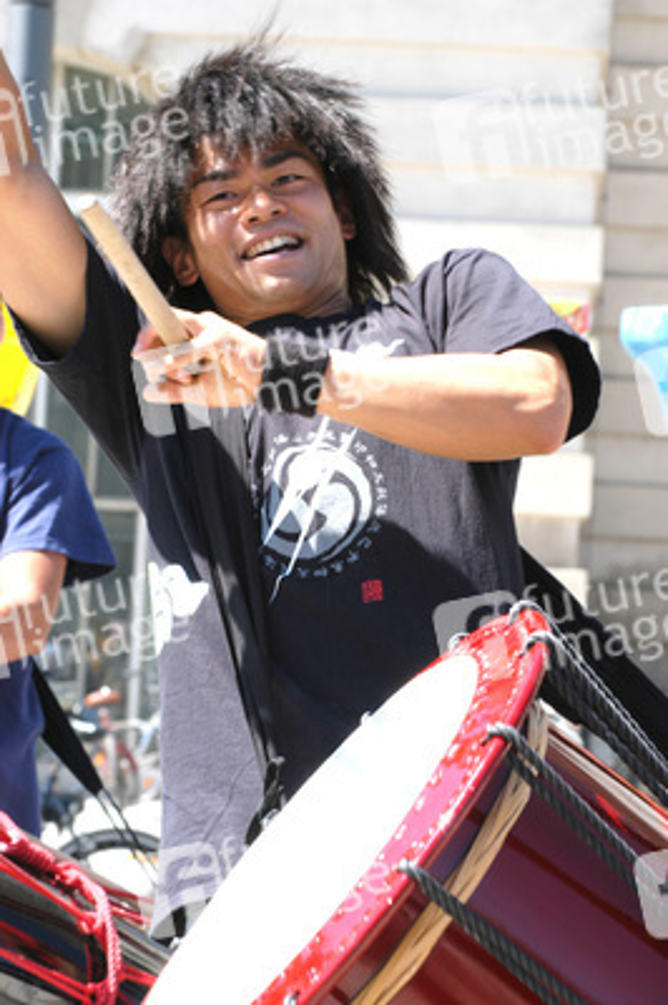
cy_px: 502
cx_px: 334
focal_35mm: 120
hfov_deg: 11.4
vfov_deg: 17.1
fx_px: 3346
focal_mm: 80
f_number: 10
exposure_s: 1/160
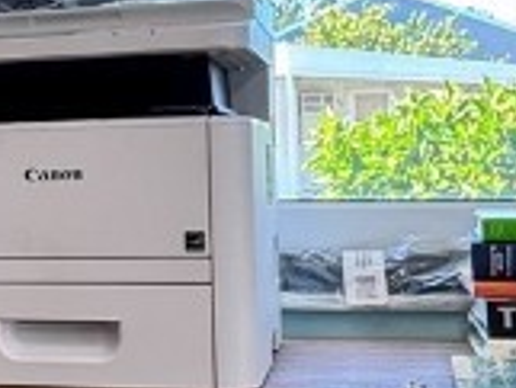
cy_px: 154
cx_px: -93
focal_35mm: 89
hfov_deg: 20.6
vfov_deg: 16.6
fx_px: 1328
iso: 100
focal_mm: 2.22
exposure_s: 1/60
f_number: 2.2
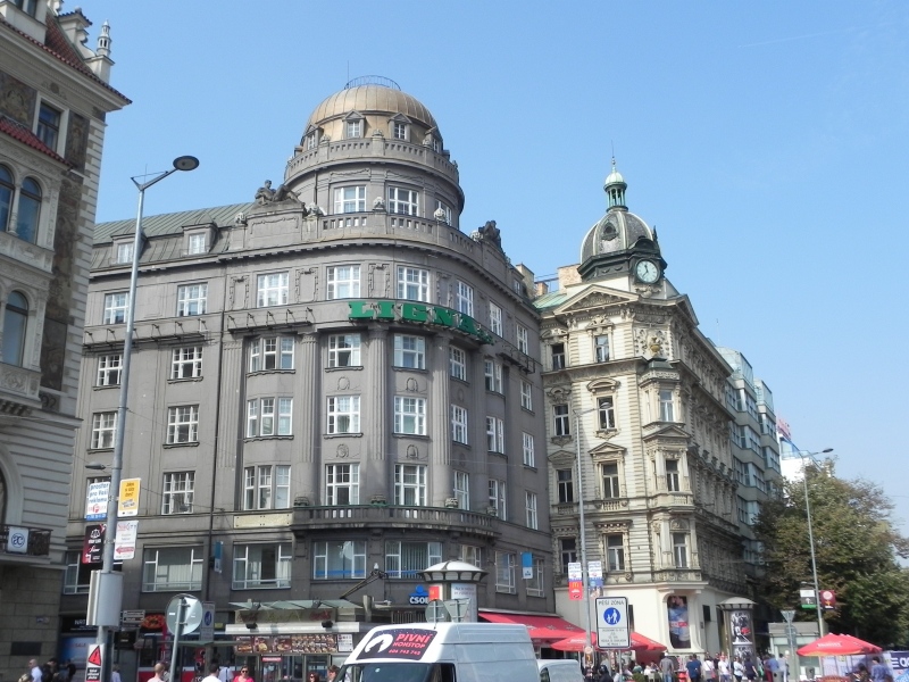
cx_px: 454
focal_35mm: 37
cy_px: 341
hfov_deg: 50.1
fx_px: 972
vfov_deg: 38.7
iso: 160
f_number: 6.3
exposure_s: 1/389
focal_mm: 6.6
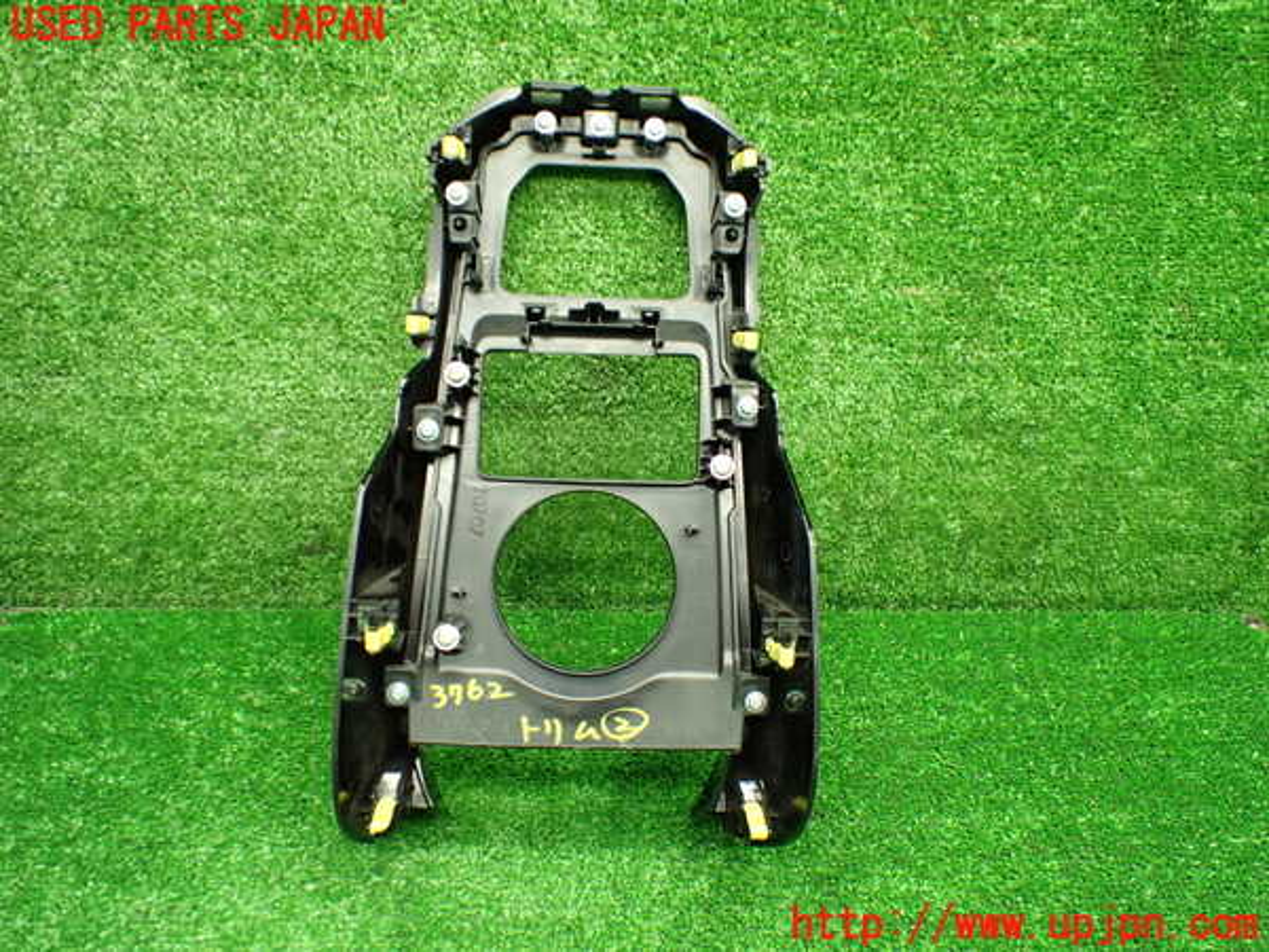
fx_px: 1100
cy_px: 476
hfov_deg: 60.0
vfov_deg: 46.8
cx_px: 634
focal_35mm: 30
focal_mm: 5.4
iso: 800
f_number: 2.3
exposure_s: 1/80
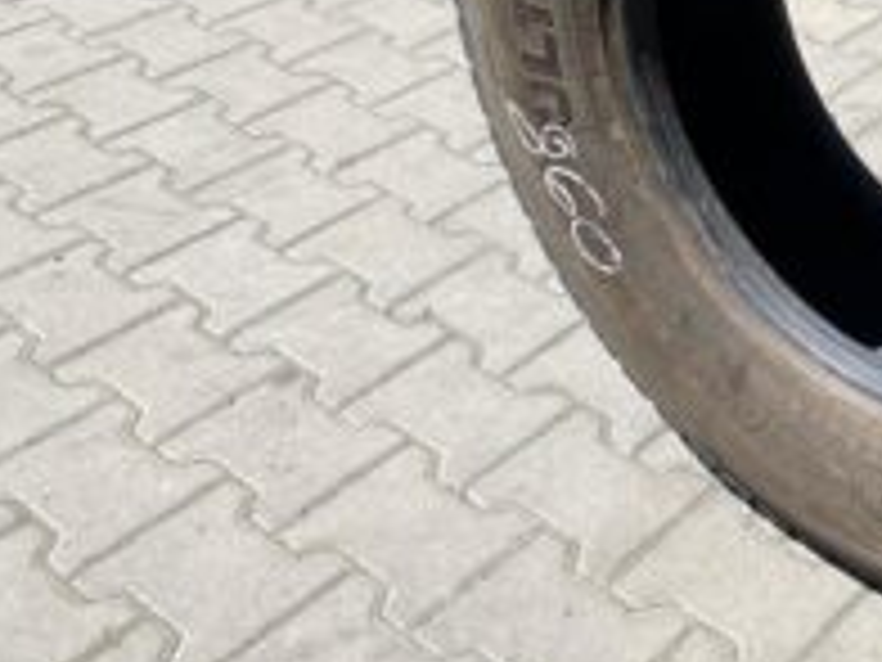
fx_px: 1452
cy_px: 11
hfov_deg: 30.6
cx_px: 945
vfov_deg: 24.6
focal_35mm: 57
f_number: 1.8
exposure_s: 1/1543
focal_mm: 4.25
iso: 32
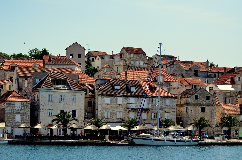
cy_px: 80
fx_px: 704
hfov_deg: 19.5
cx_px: 121
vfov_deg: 13.0
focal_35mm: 105
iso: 900
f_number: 4.5
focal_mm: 70
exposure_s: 1/8000
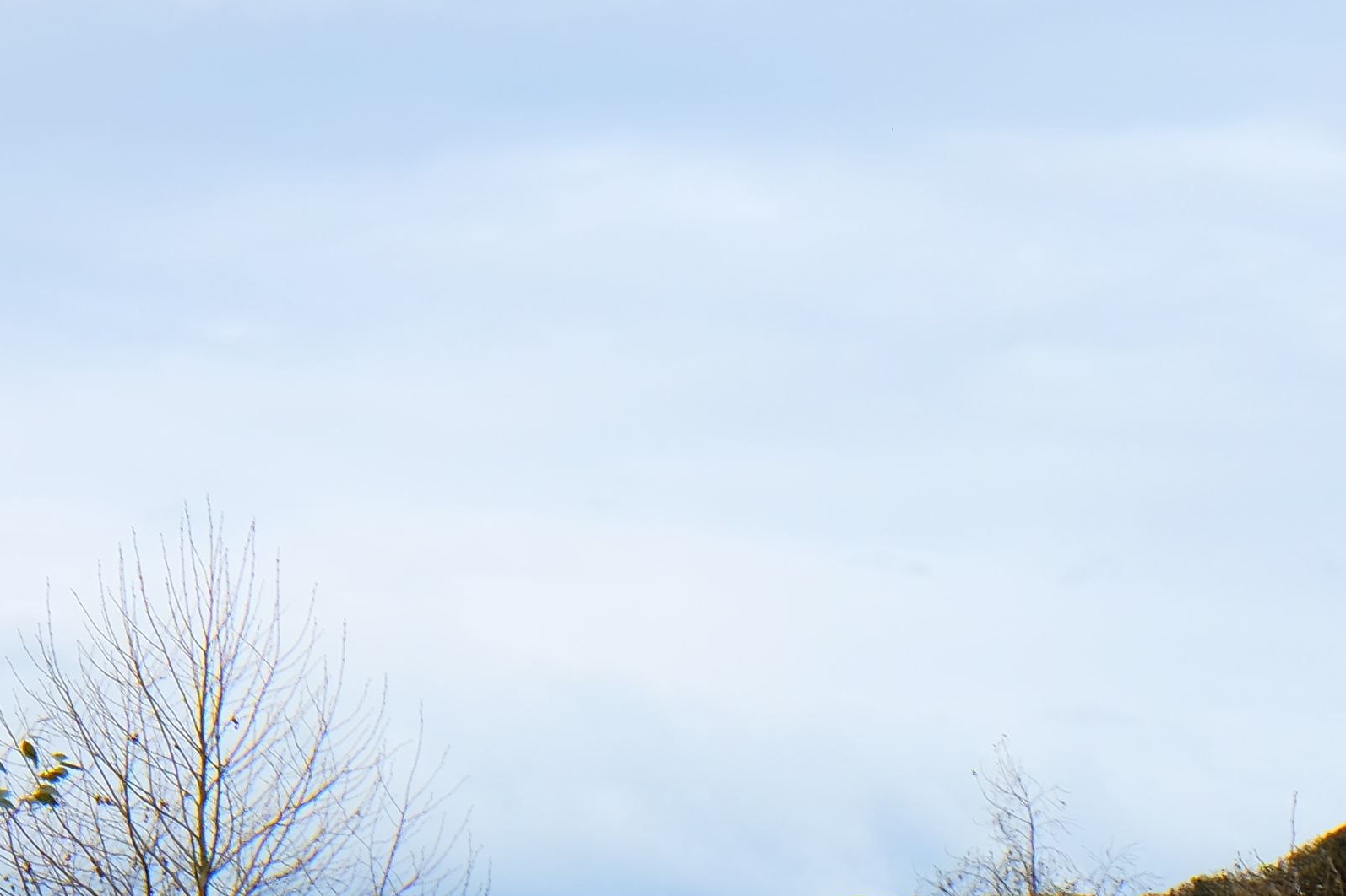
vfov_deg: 5.3
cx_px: 1201
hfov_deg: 8.1
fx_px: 9532
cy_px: 1373
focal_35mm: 255
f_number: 5.6
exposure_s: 1/420
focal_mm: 55
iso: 200
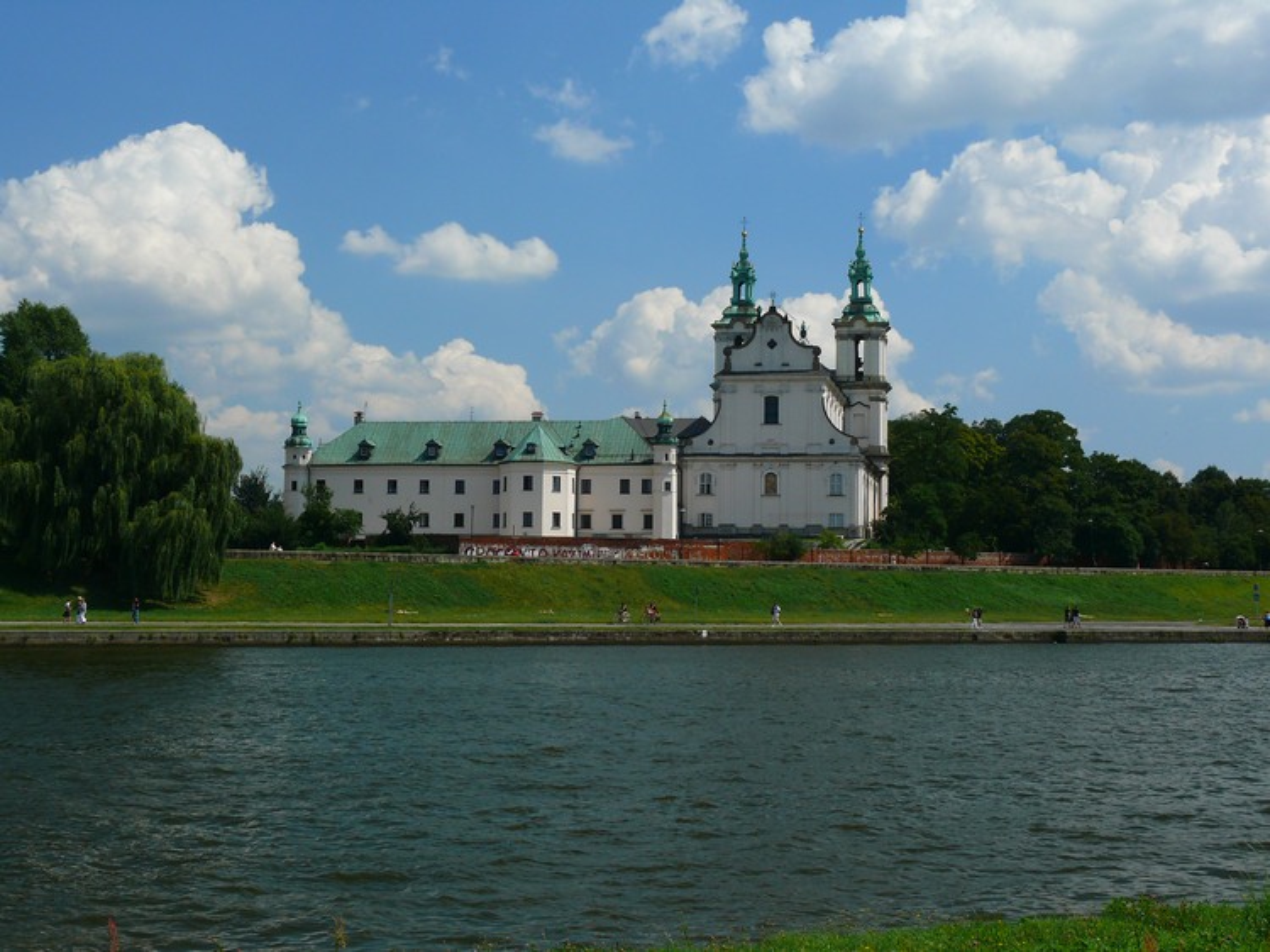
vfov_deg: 25.2
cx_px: 635
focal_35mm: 58
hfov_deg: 33.2
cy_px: 476
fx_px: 2127
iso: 100
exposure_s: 1/250
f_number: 5.6
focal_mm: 12.2
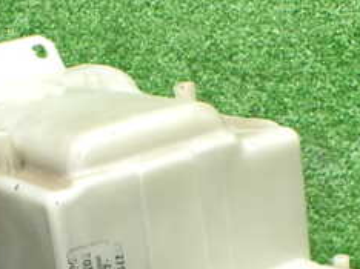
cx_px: 122
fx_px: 800
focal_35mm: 77
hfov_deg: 25.2
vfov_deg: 18.0
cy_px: 334
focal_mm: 5.4
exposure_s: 1/80
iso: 800
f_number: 2.3
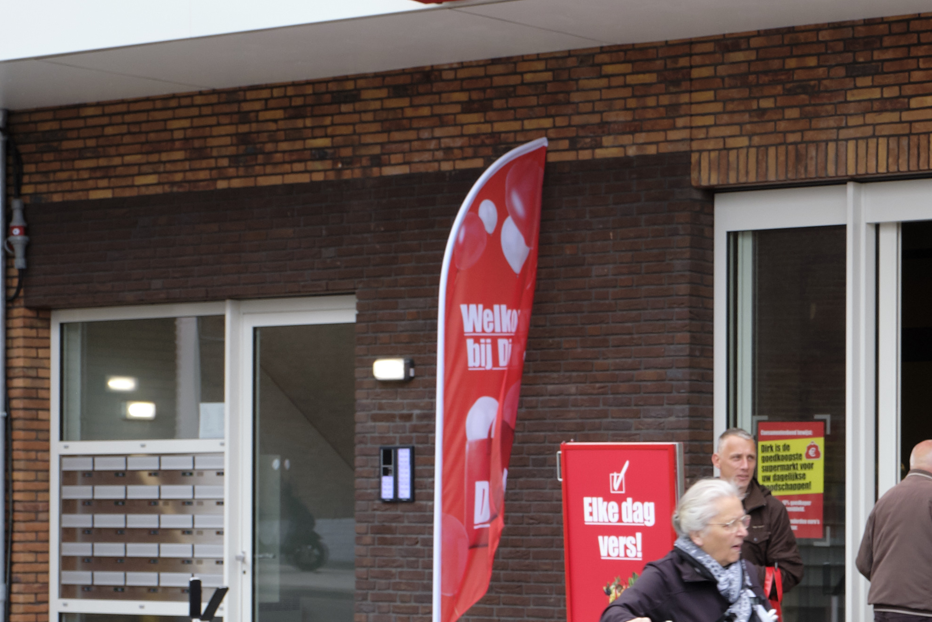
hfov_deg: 19.2
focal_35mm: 98
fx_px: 2537
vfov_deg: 13.9
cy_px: 408
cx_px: 1231
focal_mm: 22
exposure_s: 1/100
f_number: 4.5
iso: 250
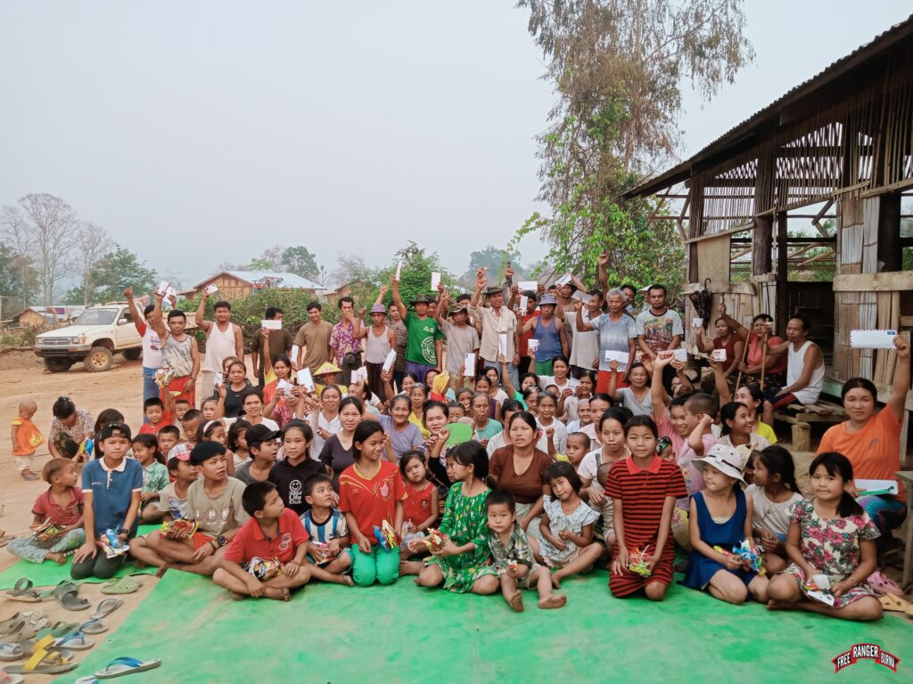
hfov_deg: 63.4
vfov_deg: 49.7
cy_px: 342
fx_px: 739
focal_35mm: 28
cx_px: 456
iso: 112
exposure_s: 1/233
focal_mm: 3.37
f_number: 2.2
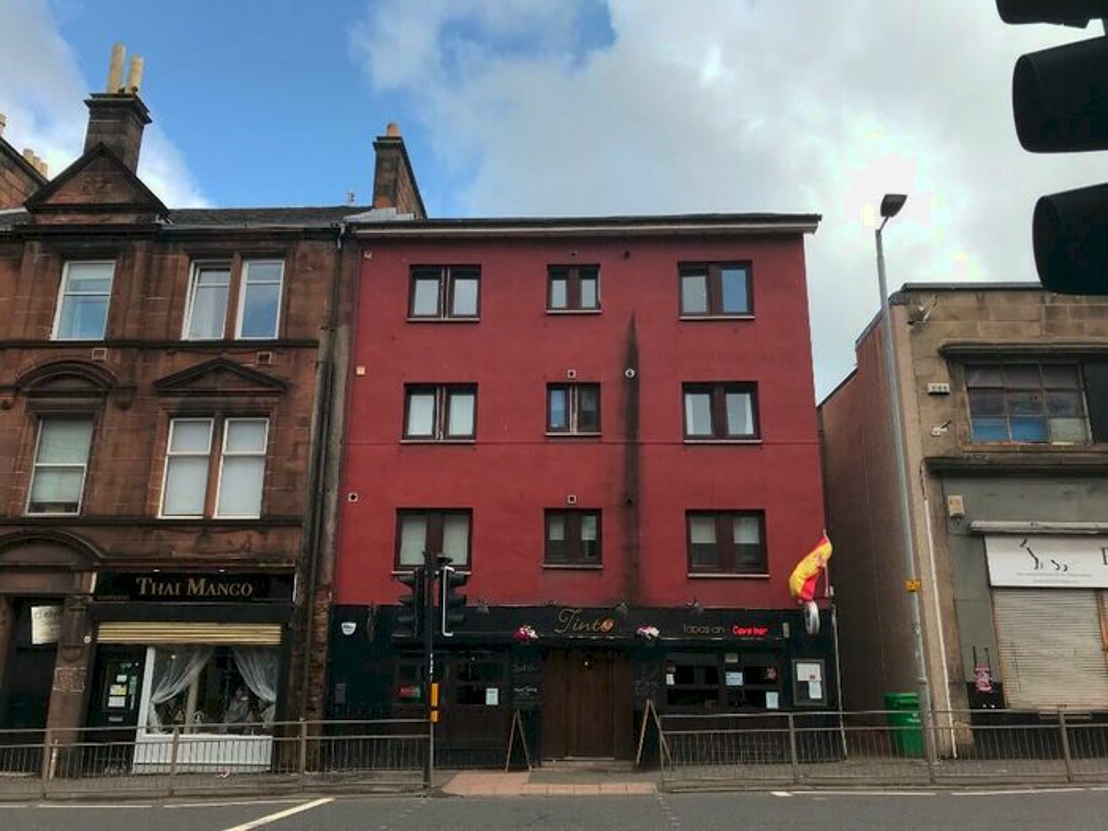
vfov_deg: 49.7
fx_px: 896
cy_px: 416
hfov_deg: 63.4
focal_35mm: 28
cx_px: 554
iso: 20
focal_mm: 3.99
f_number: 1.8
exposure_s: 1/1623
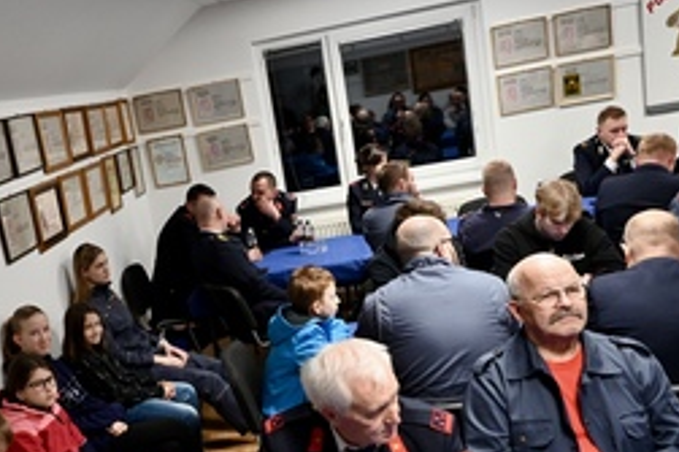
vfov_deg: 31.0
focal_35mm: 43
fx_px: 810
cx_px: 195
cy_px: 290
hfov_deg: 44.4
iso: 2000
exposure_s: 1/125
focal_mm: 24
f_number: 4
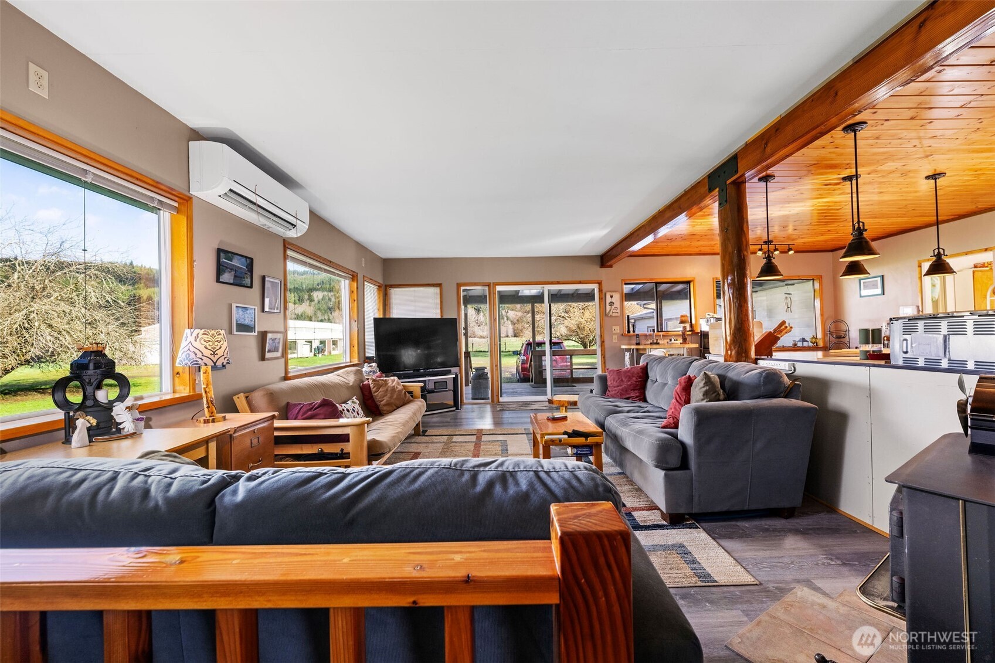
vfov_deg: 81.2
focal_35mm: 14
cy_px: 332
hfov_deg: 104.3
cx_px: 498
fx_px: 387
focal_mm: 14
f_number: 8
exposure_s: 1/8
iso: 400
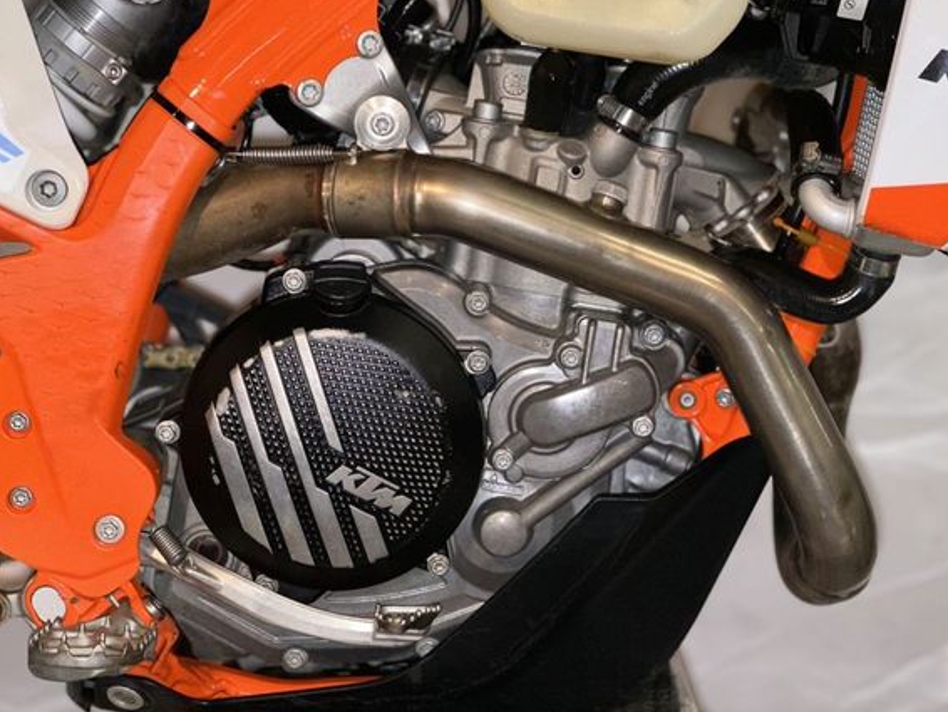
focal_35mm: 87
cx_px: 454
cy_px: 367
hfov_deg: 22.5
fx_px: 2384
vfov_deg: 17.0
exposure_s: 1/33
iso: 100
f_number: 2.8
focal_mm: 9
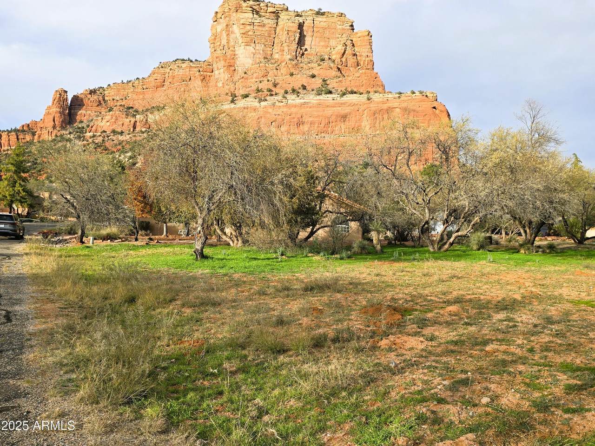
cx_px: 298
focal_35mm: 23
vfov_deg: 58.9
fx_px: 395
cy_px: 223
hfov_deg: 73.9
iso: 12
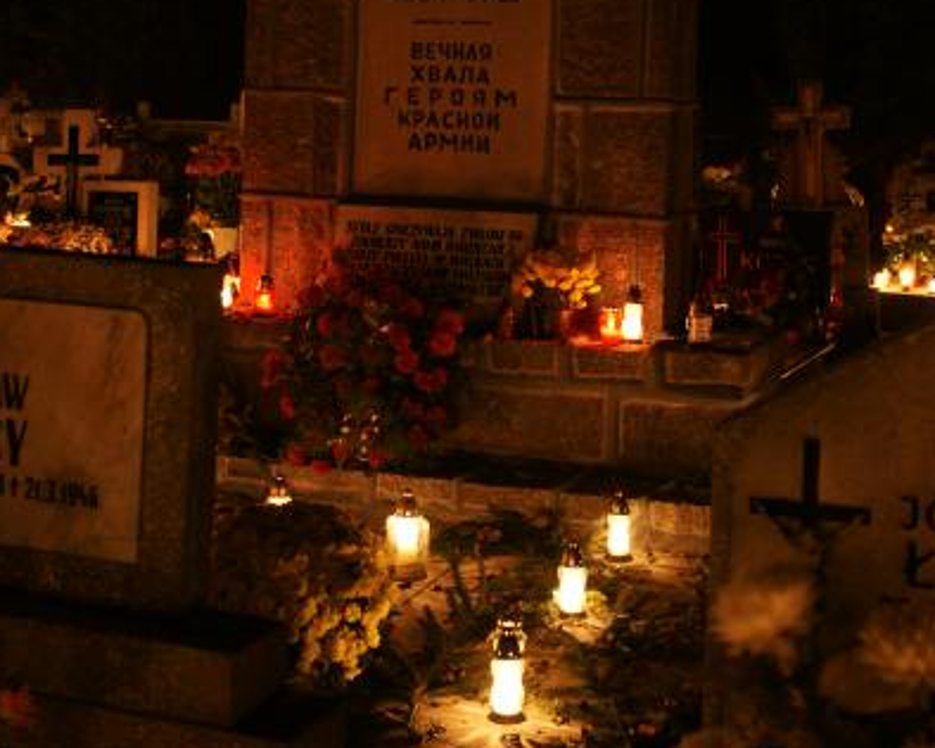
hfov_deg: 31.5
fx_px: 1660
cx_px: 465
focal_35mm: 60
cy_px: 69
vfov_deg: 24.6
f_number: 3.2
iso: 200
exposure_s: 1.6
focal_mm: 28
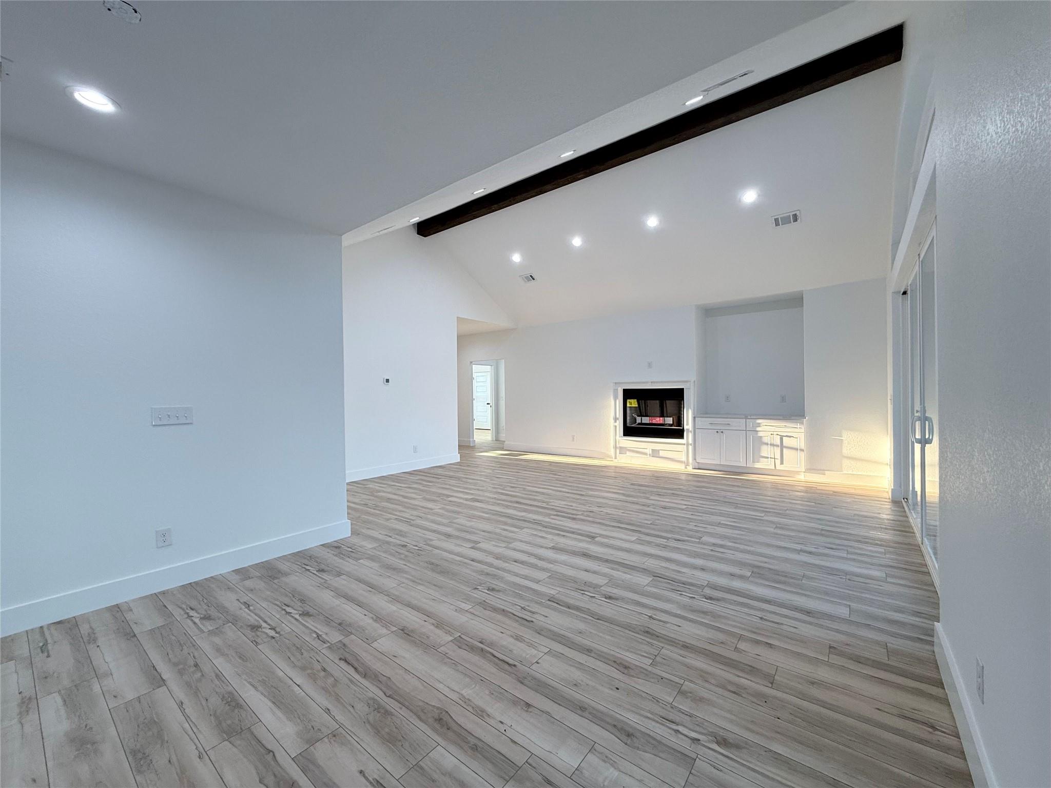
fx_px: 425
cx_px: 526
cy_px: 394
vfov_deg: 85.7
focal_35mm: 14
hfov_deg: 102.1
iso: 100
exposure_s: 1/120
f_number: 2.2
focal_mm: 2.22
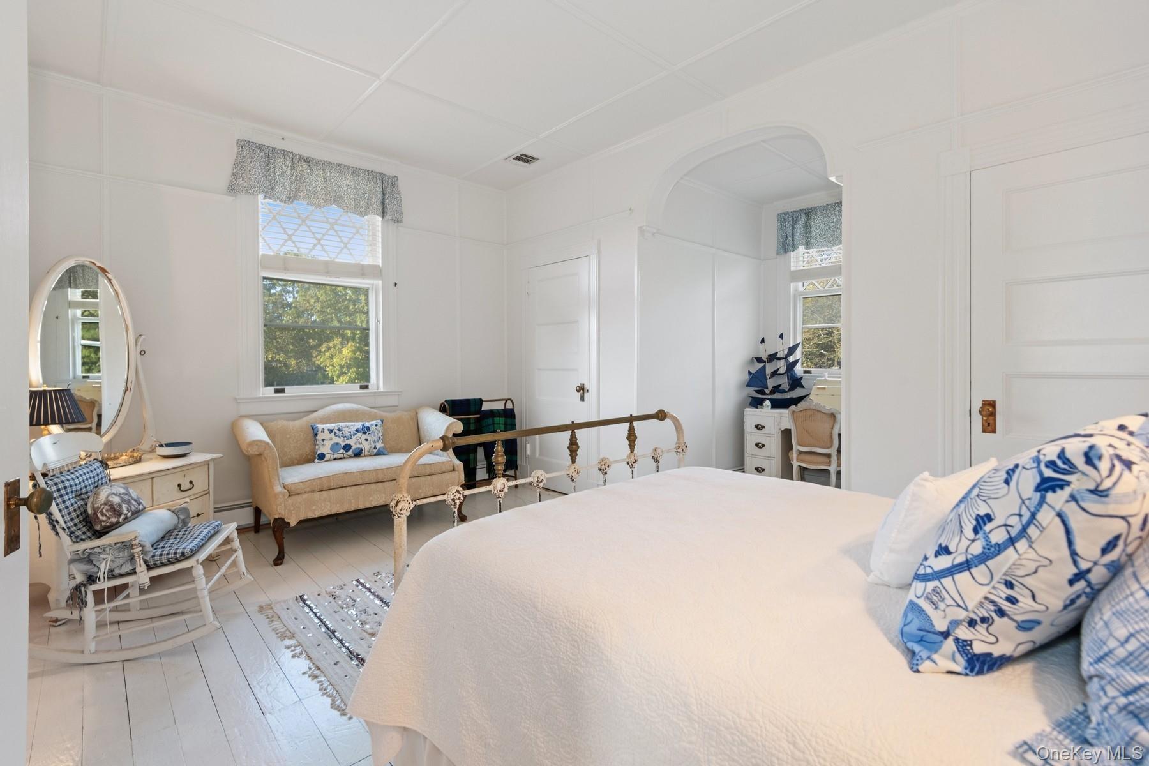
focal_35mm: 16
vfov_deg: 73.7
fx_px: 511
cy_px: 383
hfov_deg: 96.7
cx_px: 574
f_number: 8
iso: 800
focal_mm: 16
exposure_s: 1/13
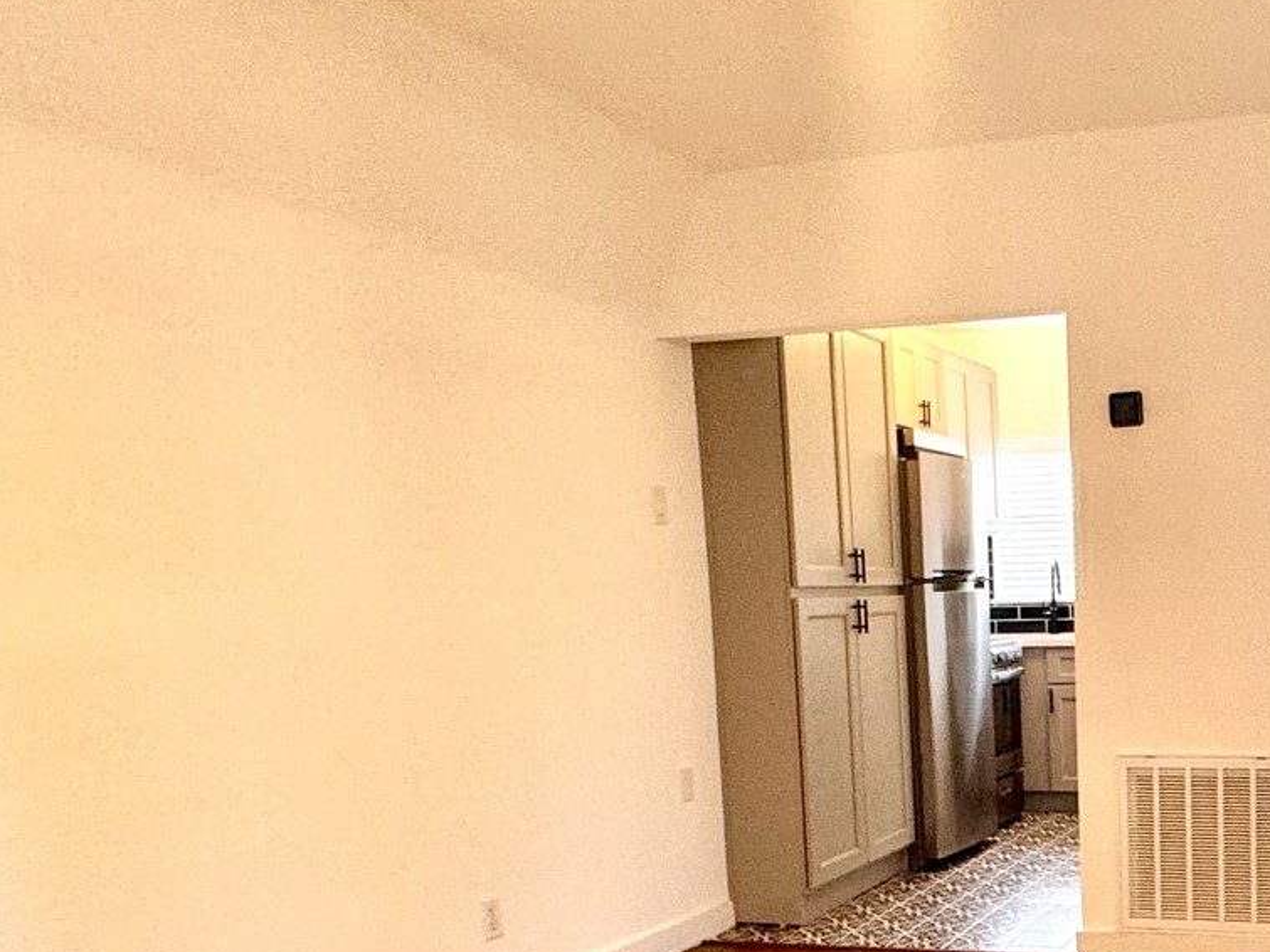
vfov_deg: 36.4
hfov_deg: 44.4
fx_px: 1394
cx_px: 1156
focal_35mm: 38
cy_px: 760
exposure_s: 1/120
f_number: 2.2
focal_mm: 2.22
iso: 200
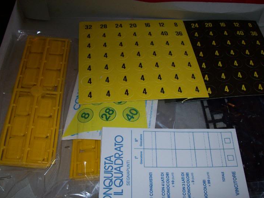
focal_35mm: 40
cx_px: 139
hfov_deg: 46.8
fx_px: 305
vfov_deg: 35.9
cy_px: 109
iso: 80
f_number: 2.7
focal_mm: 6
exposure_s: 1/64
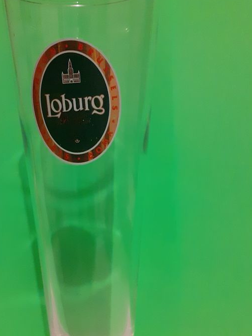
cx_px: 101
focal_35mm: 40
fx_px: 388
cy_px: 195
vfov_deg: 46.6
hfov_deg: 35.8
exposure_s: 1/25
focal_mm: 3.6
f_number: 1.9
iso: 500
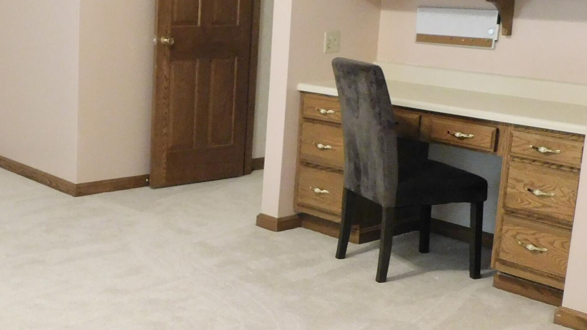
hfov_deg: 34.5
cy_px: 152
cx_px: 54
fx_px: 887
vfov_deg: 21.1
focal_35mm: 57
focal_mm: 4.1
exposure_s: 1/20
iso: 400
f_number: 3
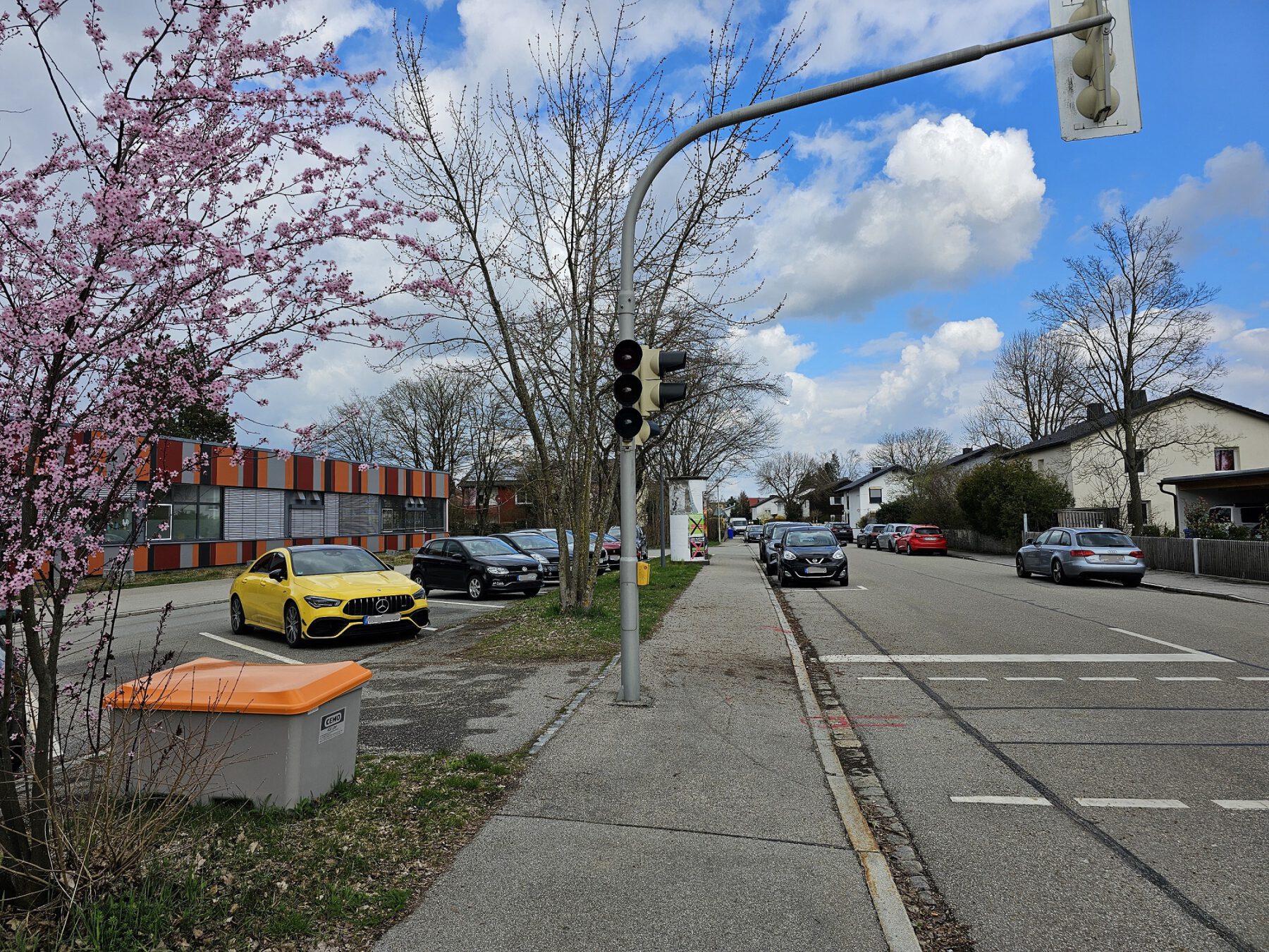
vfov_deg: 58.9
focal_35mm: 23
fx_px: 843
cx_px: 634
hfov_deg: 73.9
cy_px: 476
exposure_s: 1/732
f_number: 1.7
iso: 10
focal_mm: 6.3
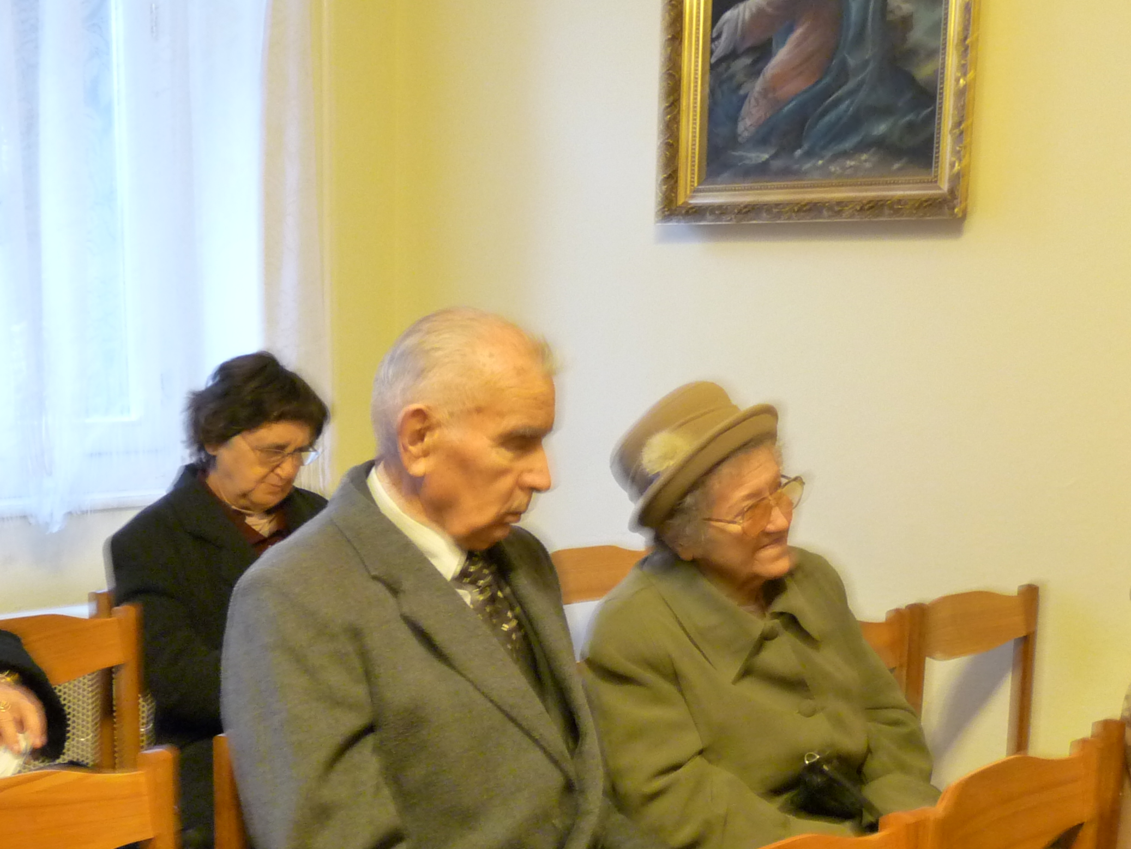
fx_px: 1667
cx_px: 547
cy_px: 686
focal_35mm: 51
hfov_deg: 37.5
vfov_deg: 27.9
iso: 400
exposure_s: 1/8
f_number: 2.8
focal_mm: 5.2
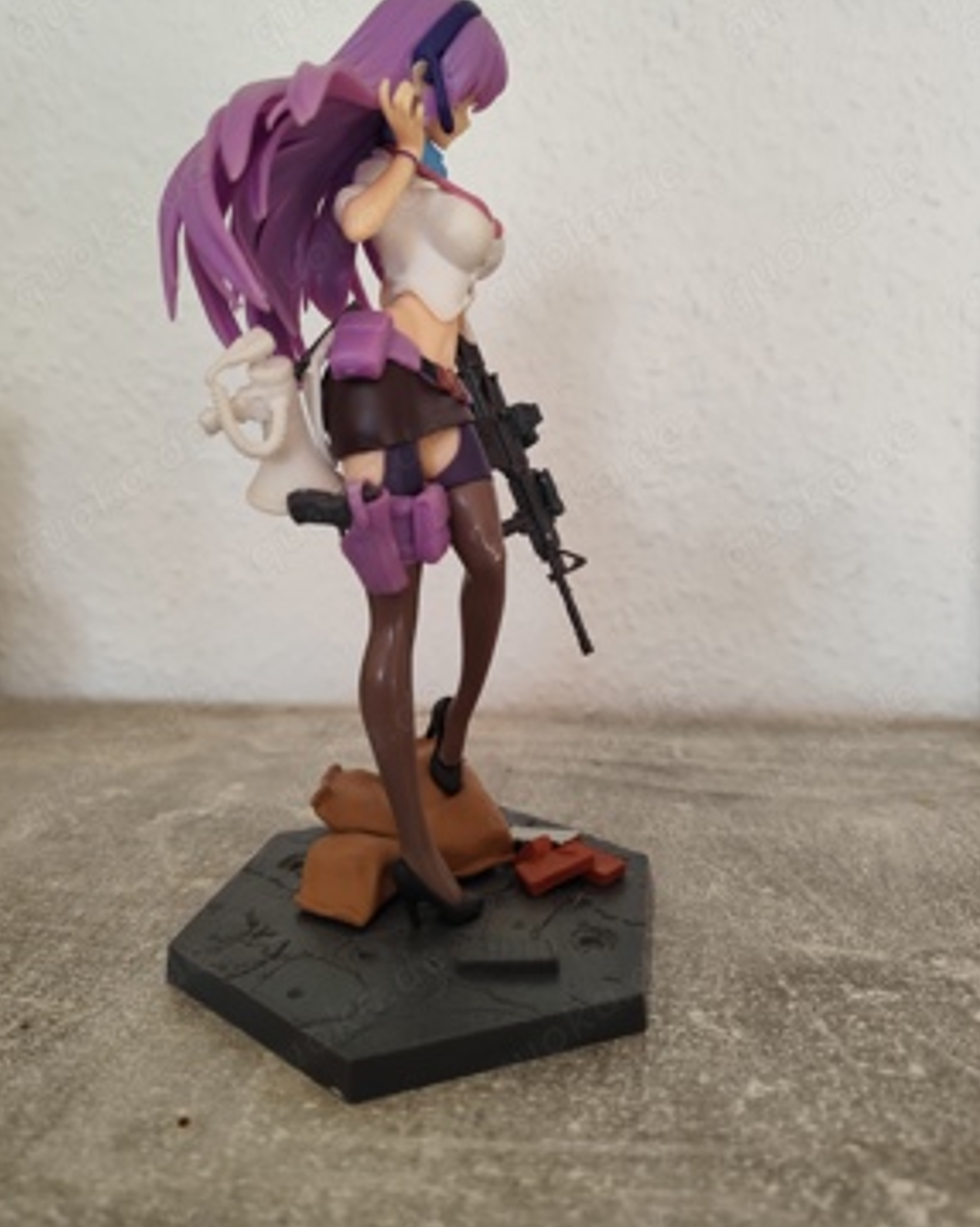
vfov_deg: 67.9
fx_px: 907
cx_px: 471
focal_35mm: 25
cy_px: 547
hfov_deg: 56.8
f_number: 1.65
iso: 250
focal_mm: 6.14
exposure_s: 1/100
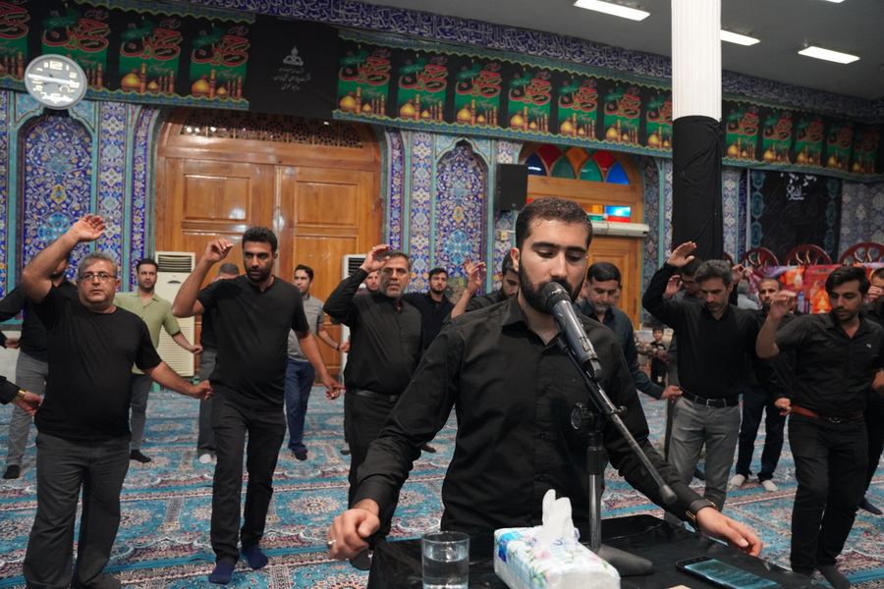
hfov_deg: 73.7
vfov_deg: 53.1
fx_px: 589
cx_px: 442
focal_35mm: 24
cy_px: 294
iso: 5000
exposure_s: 1/160
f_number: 4
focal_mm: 24
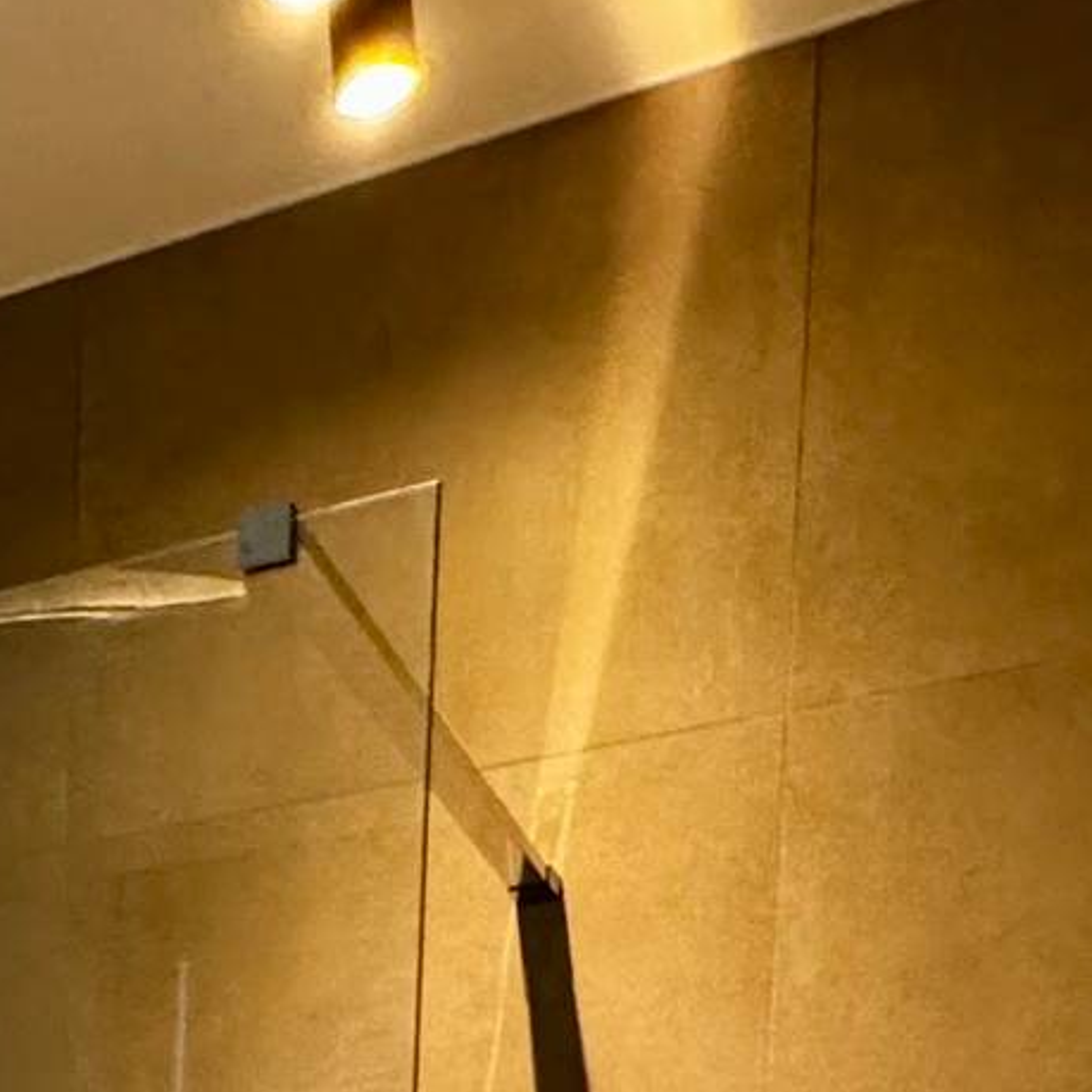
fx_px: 2463
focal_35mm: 69
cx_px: -673
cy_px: 1853
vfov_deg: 19.8
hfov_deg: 20.3
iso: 320
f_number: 2.2
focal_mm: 2.22
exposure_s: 1/86
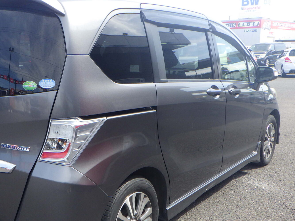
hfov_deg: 43.0
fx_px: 366
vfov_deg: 33.5
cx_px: 88
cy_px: 133
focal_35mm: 43
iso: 125
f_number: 4.2
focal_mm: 5
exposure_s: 1/250
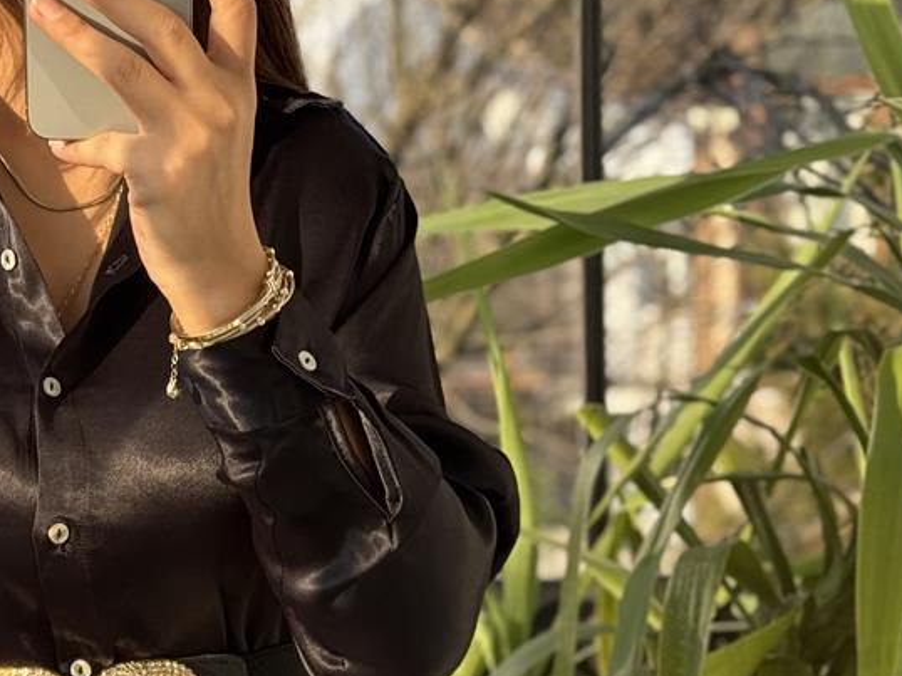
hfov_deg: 16.4
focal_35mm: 119
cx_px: 127
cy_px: 569
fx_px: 3099
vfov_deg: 12.4
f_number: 1.78
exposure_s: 1/366
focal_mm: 6.76
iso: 64
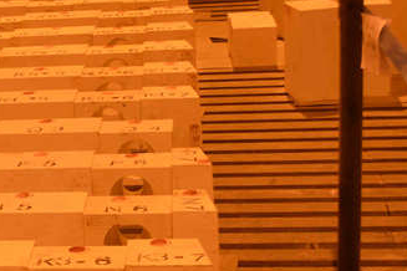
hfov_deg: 17.4
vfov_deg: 12.3
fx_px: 1255
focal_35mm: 111
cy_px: 144
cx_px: -115
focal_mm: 26
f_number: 4.2
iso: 400
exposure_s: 1/30
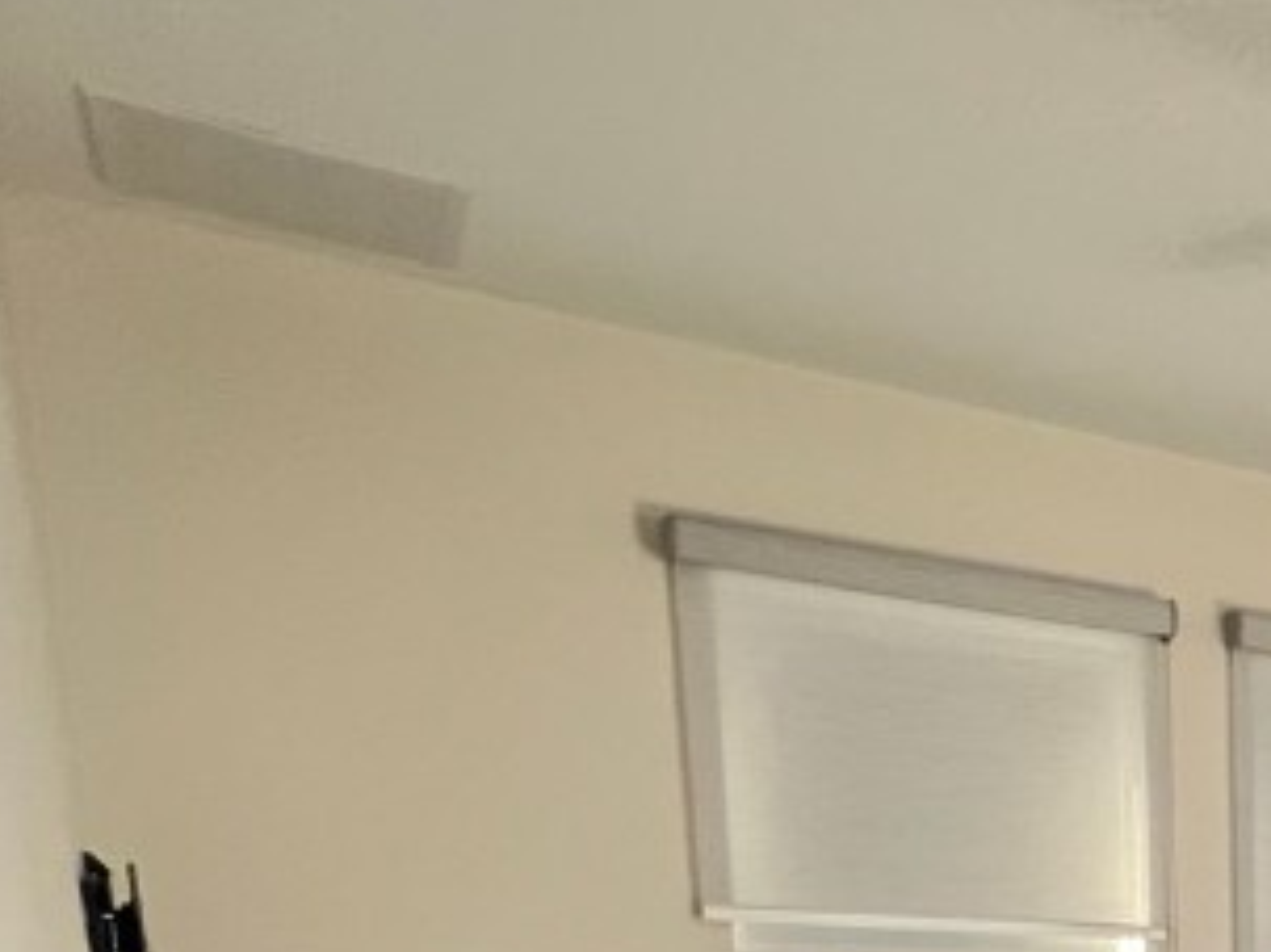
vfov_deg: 26.2
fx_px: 1615
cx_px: 1728
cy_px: 1342
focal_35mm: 44
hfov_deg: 31.1
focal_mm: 1.57
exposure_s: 1/60
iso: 500
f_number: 1.8
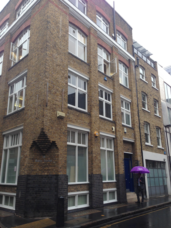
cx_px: 86
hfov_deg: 42.9
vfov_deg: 55.4
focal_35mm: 33
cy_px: 114
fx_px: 217
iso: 50
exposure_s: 1/232
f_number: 2.4
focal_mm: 4.12
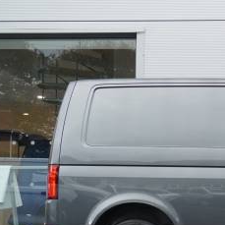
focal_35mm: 103
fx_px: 759
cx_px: 284
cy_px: 181
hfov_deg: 16.1
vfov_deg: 16.7
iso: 640
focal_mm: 29
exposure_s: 1/200
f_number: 4.5
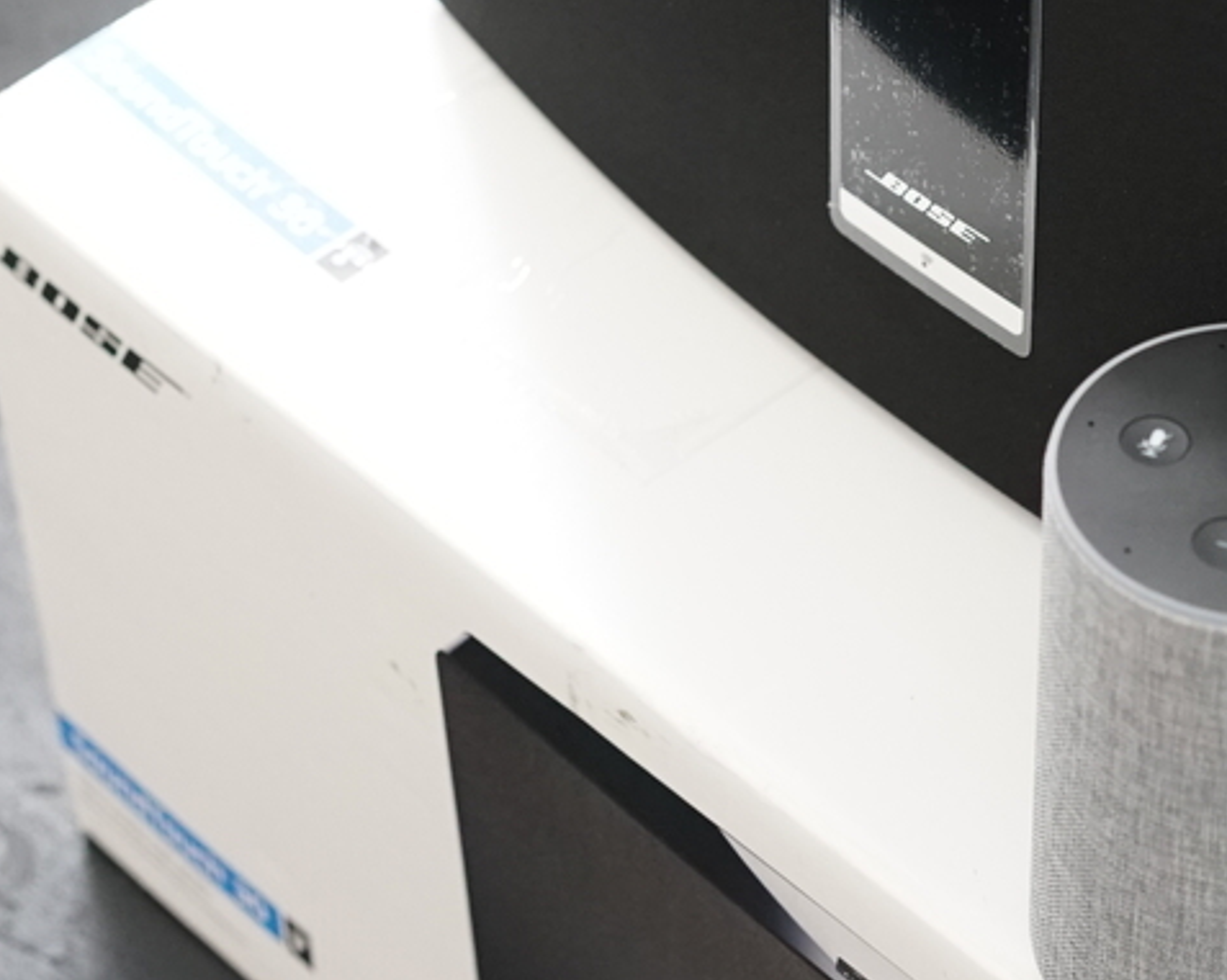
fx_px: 4718
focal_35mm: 130
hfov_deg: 14.8
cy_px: 105
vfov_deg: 11.8
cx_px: 929
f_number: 4
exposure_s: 1/50
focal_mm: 55
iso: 4000
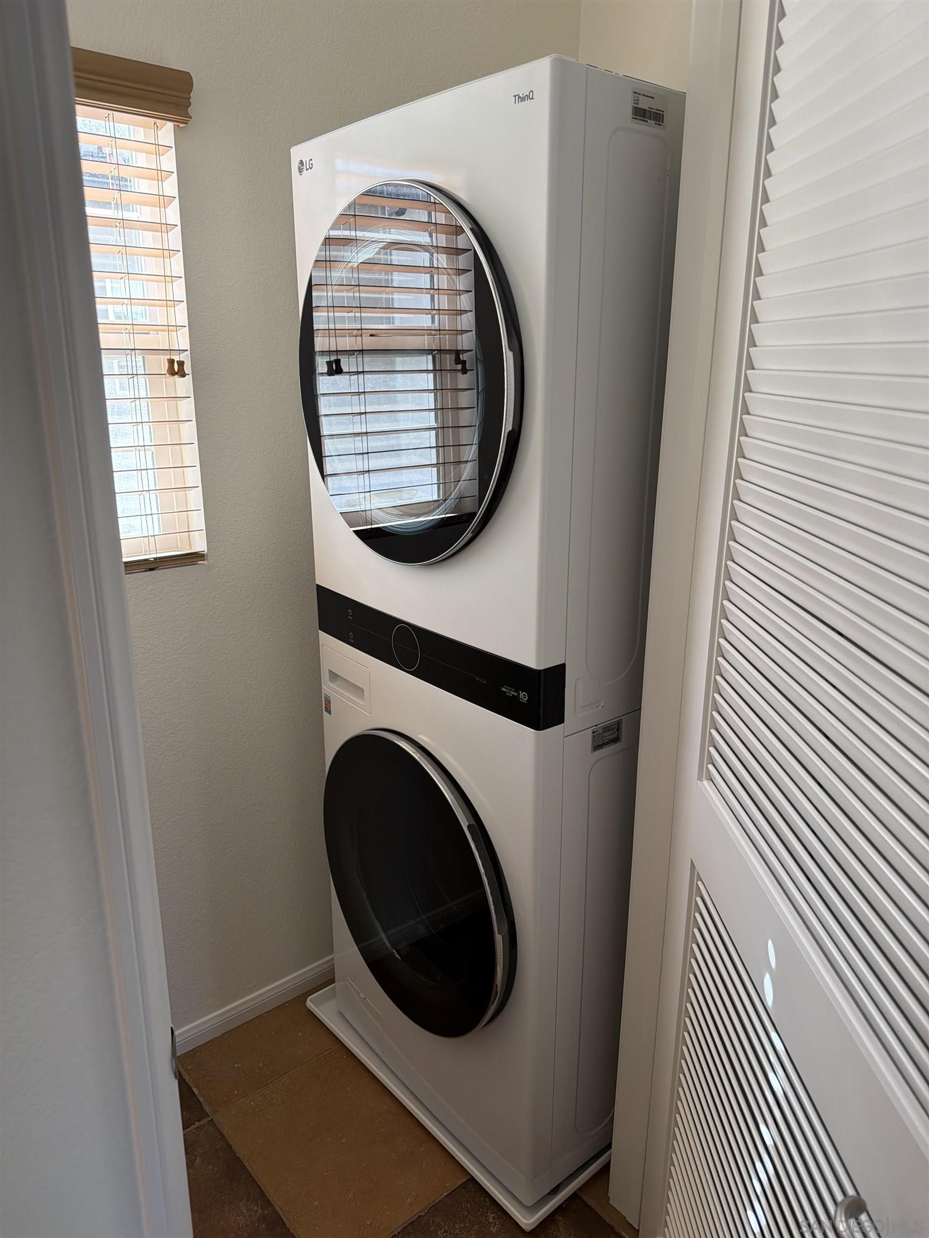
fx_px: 859
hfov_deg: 56.8
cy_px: 619
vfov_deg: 71.6
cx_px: 464
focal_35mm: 24
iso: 125
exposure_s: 1/121
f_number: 1.78
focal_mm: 6.76
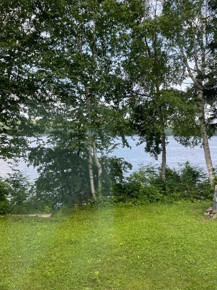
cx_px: 108
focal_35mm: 26
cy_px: 145
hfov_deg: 53.1
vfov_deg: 67.3
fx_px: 217
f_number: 1.6
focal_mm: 5.1
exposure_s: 1/567
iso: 32
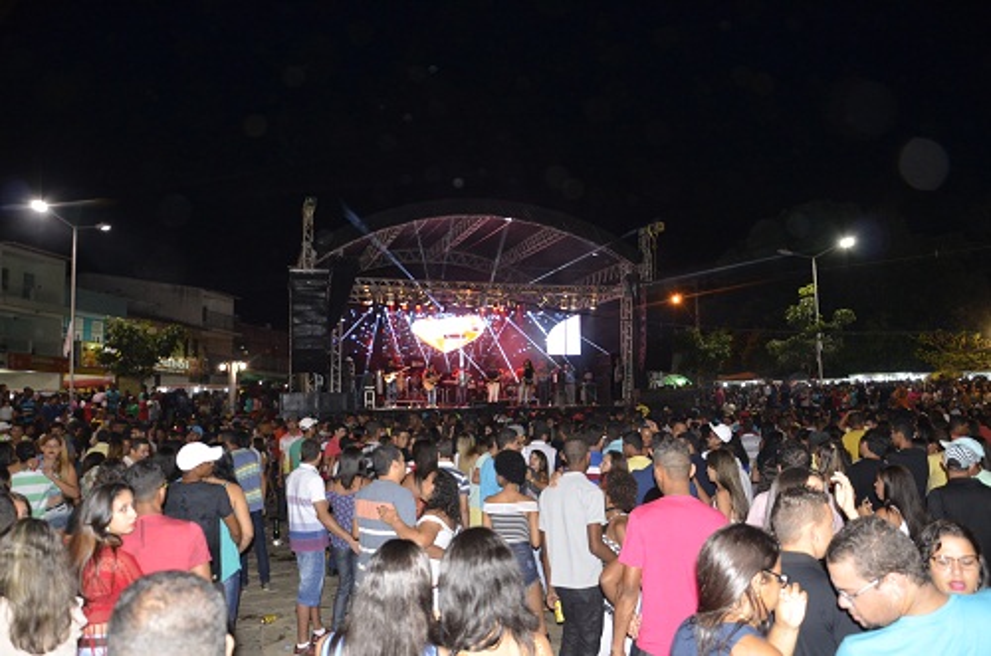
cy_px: 328
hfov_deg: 67.5
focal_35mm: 27
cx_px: 496
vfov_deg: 47.7
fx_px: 742
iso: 800
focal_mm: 18
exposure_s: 1/60
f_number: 3.5
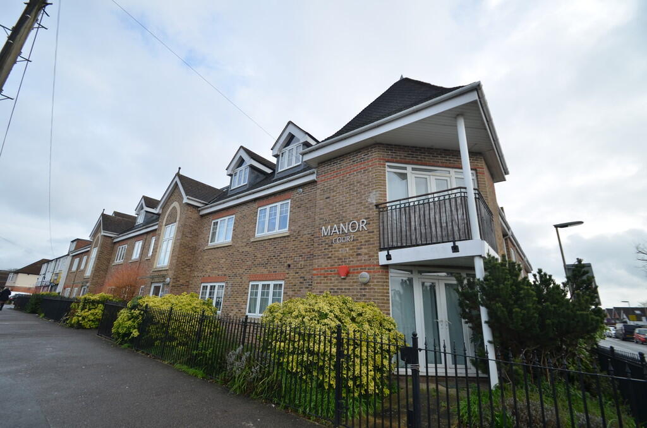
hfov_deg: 100.5
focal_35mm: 15
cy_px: 214
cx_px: 324
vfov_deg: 77.1
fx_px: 269
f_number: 5
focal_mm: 10
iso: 100
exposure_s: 1/320
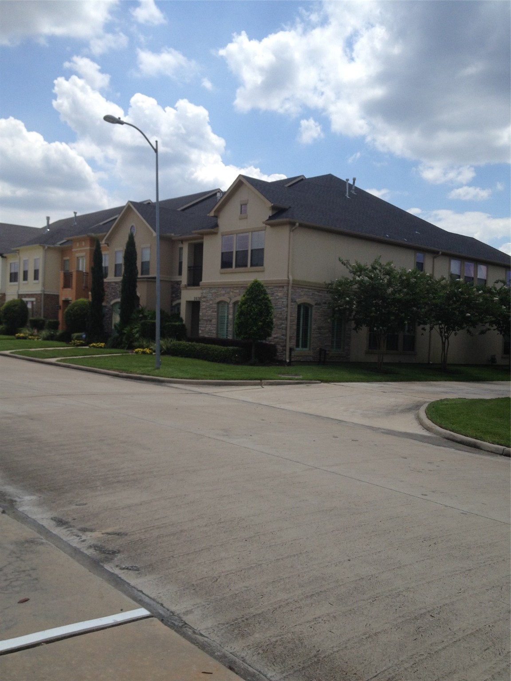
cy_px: 340
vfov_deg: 52.6
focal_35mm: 35
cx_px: 256
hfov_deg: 40.7
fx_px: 689
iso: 50
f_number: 2.4
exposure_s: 1/2632
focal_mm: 4.28
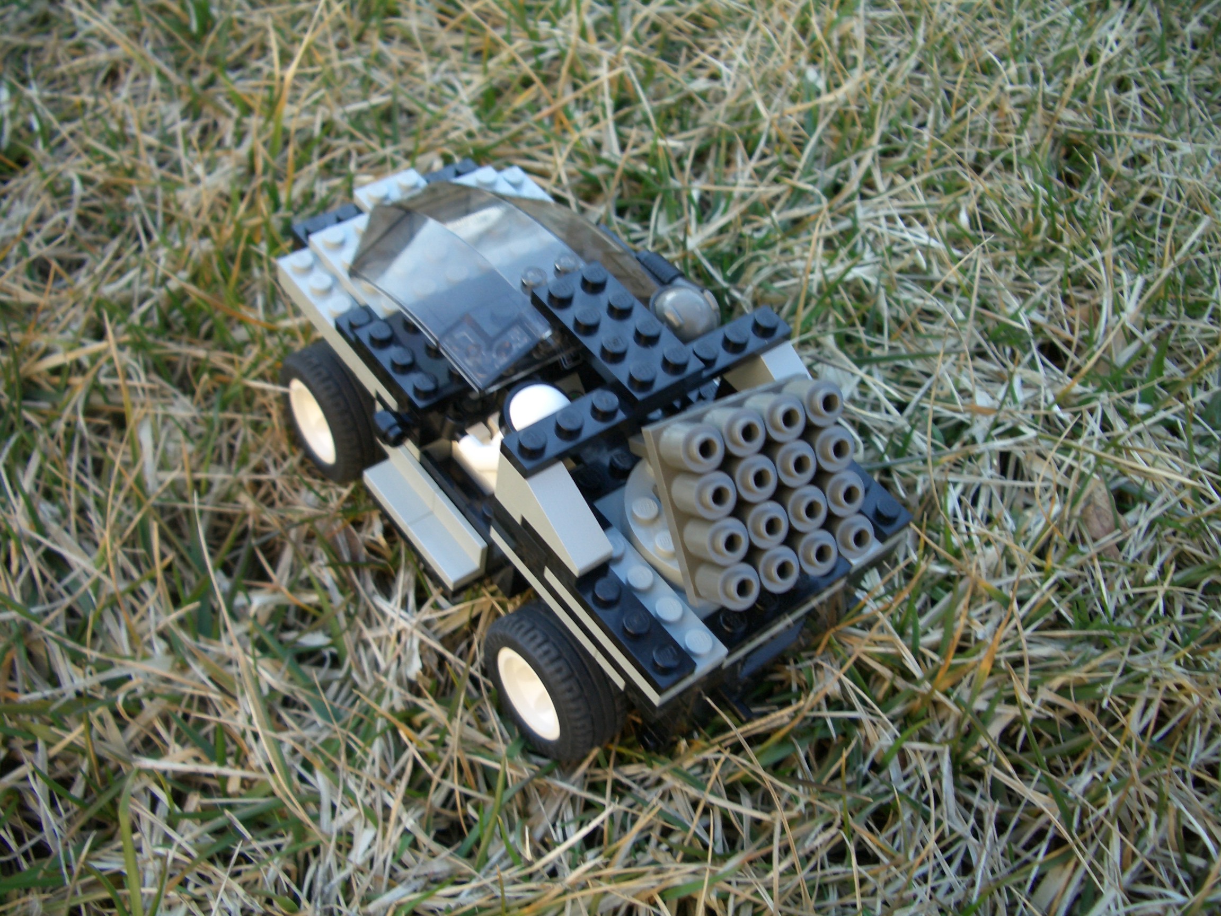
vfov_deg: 40.7
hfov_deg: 52.6
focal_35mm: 35
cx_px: 610
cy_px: 458
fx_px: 1235
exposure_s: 1/80
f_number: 2.6
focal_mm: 5.8
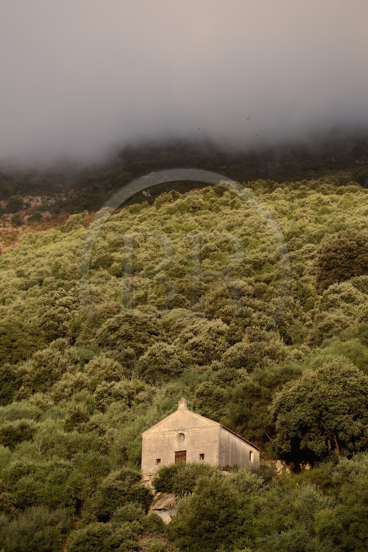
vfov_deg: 11.1
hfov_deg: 7.4
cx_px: 184
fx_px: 2840
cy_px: 276
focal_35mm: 185
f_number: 4
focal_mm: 185
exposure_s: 1/320
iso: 200
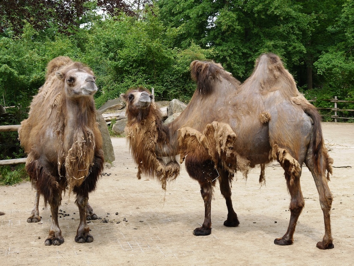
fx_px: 573
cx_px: 177
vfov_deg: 26.1
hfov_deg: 34.4
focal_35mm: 56
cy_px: 133
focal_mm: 28
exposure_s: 1/200
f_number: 6.3
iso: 100
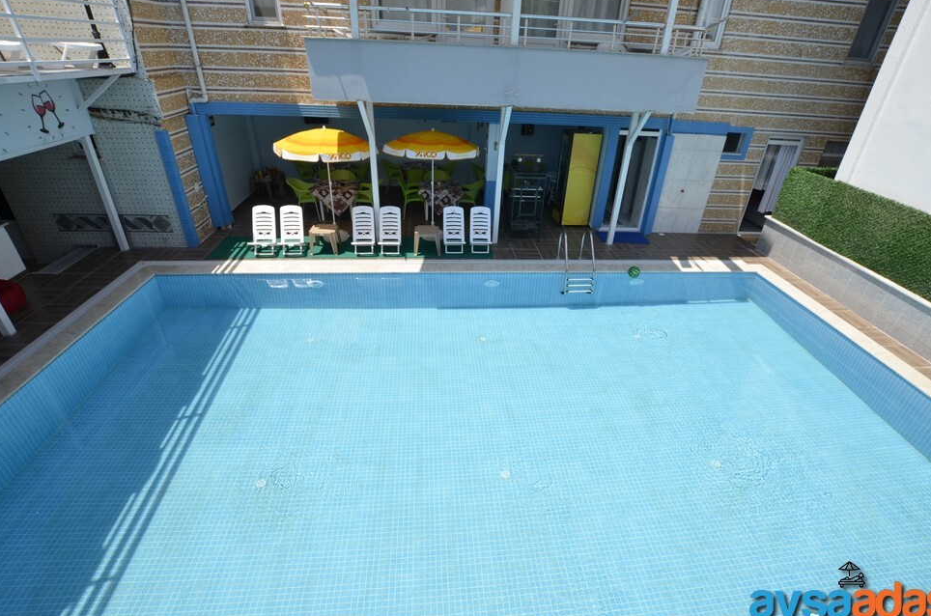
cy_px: 321
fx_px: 452
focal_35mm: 18
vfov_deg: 68.5
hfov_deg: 91.6
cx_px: 474
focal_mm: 11
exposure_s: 1/250
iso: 100
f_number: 8
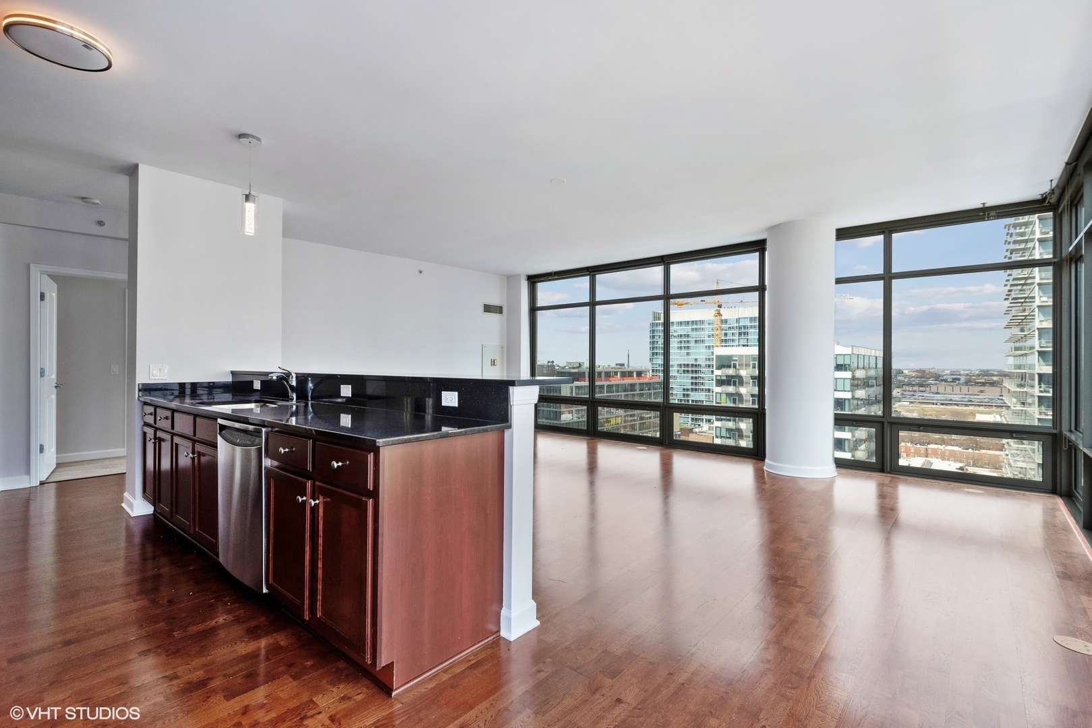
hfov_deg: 96.7
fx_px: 485
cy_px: 364
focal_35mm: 16
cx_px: 546
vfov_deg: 73.8
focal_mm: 16
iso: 400
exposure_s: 1/60
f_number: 8
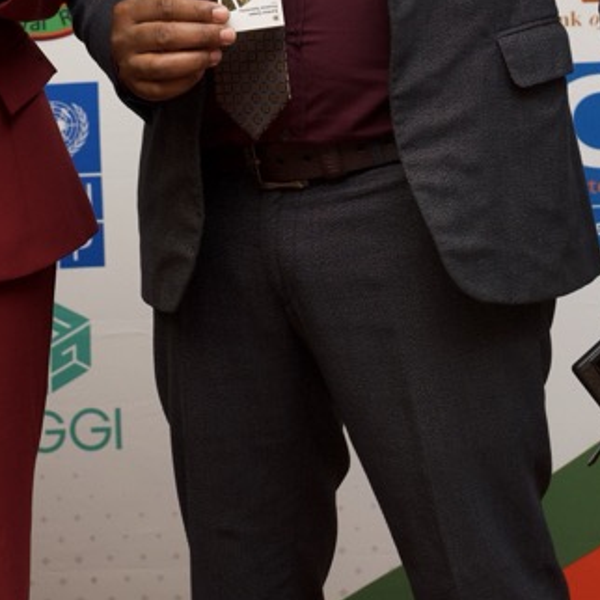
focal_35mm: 152
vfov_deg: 11.2
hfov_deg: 11.2
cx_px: -224
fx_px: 2981
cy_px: -169
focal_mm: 45
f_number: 3.5
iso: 800
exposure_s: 1/125
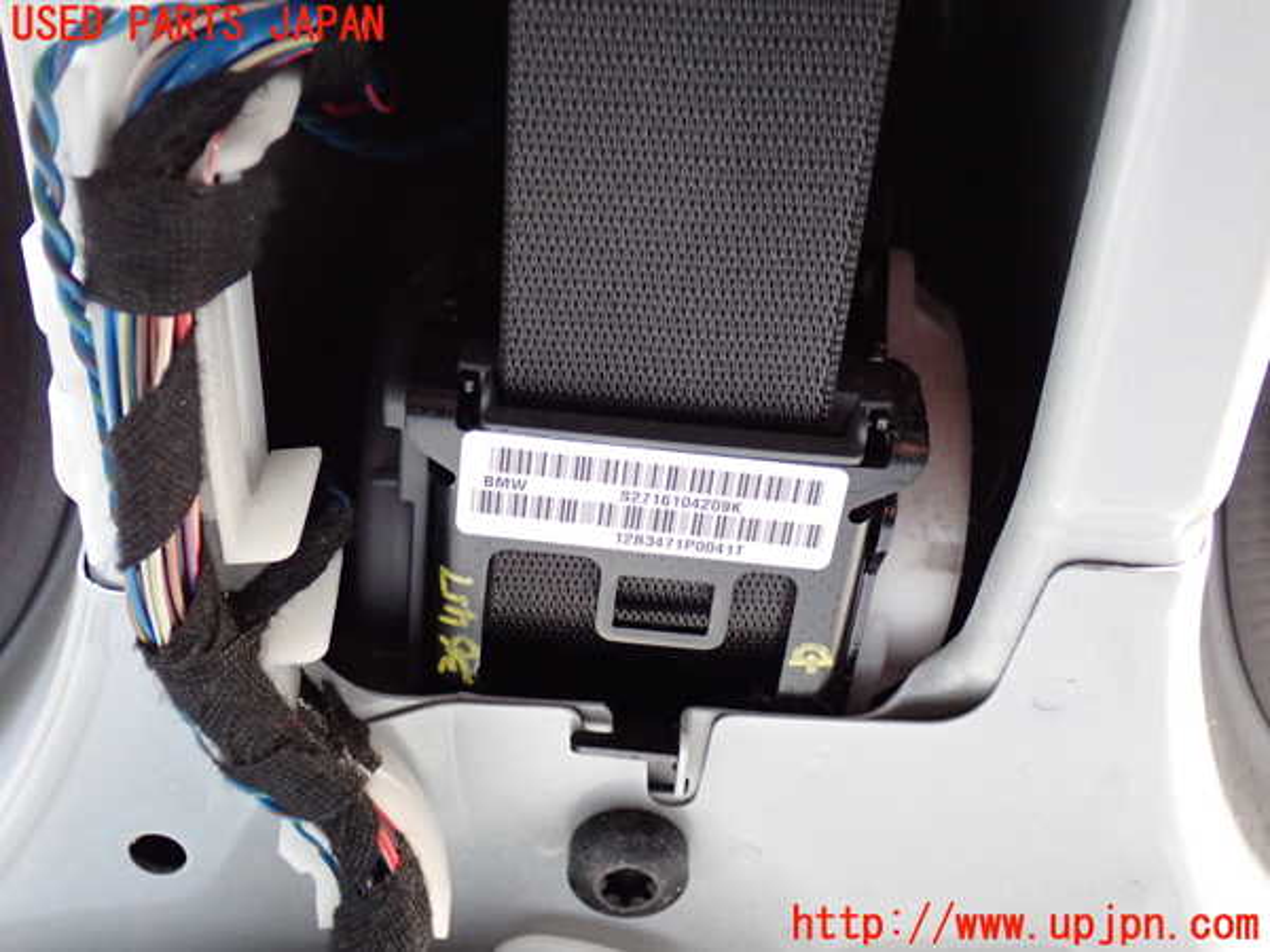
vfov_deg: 30.9
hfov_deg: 40.4
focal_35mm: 47
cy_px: 476
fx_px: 1724
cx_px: 635
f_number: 3.1
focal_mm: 8.4
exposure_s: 1/50
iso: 500
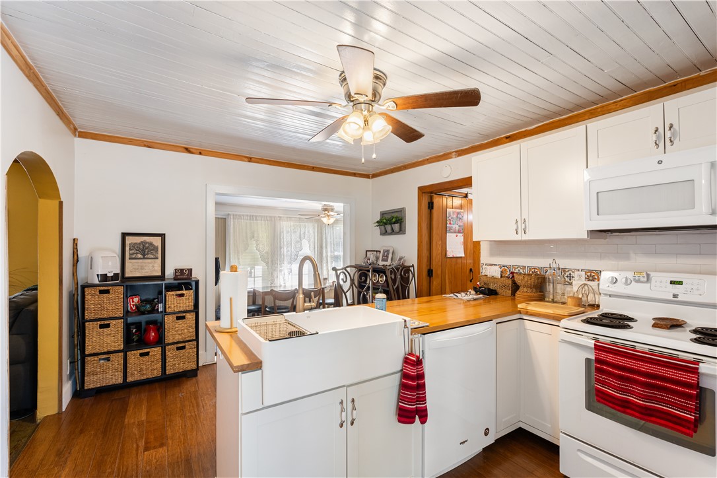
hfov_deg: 96.7
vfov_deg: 73.7
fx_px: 319
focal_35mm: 16
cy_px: 239
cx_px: 358
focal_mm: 16
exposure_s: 1/6
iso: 500
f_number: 7.1
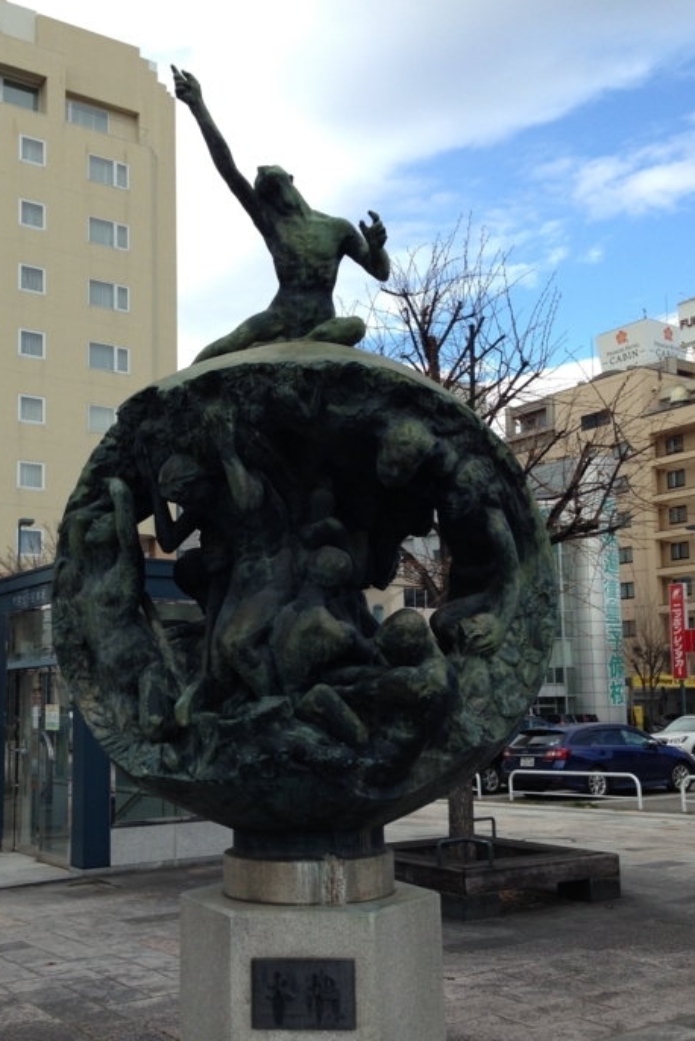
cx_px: 291
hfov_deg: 33.4
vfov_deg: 48.3
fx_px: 1157
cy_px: 580
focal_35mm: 40
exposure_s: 1/645
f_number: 2.4
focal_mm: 4.12
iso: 50
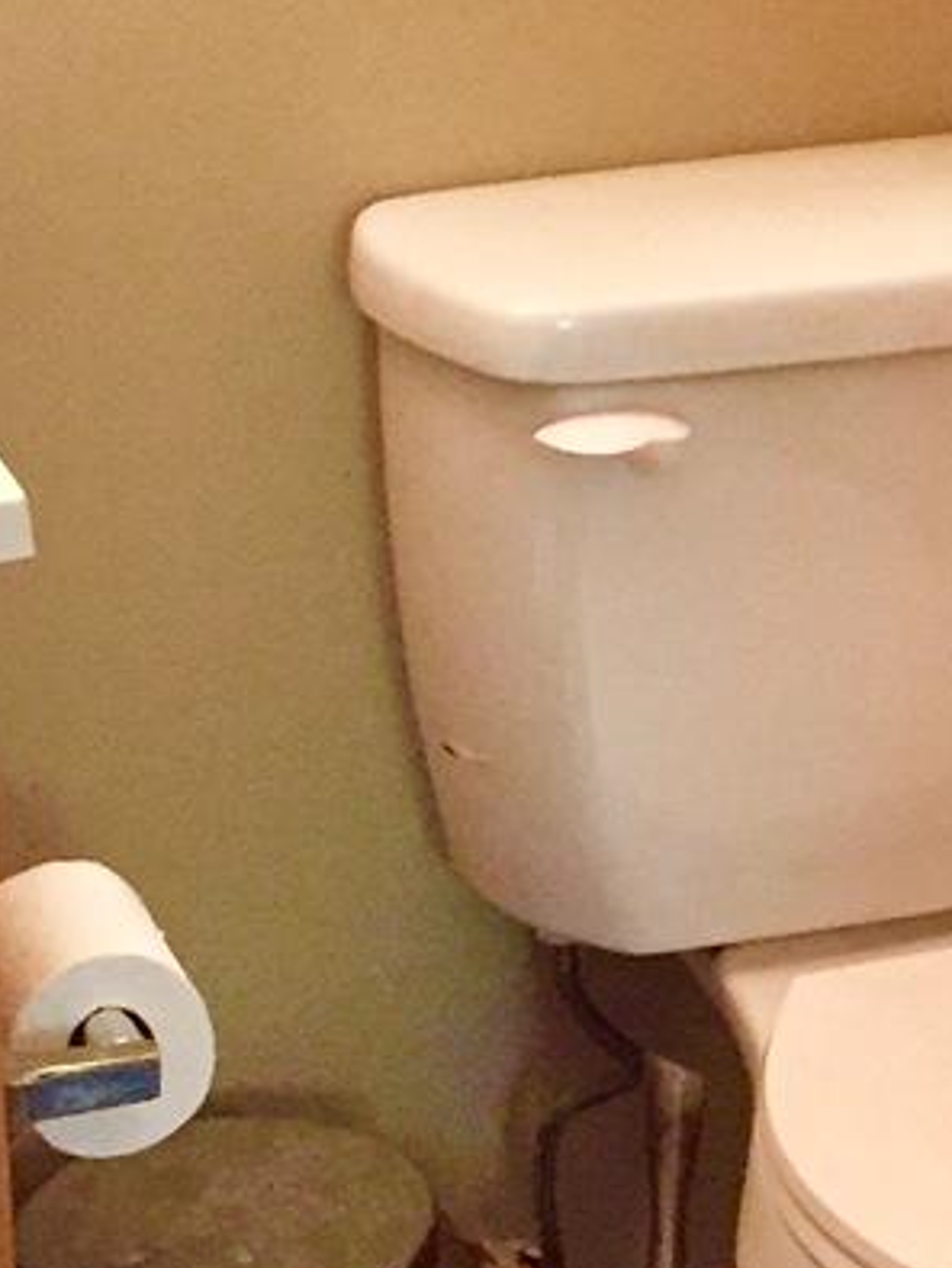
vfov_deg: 16.4
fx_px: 4396
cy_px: 644
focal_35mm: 120
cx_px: 1135
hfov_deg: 12.1
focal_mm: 4.15
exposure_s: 1/30
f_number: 2.2
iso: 320
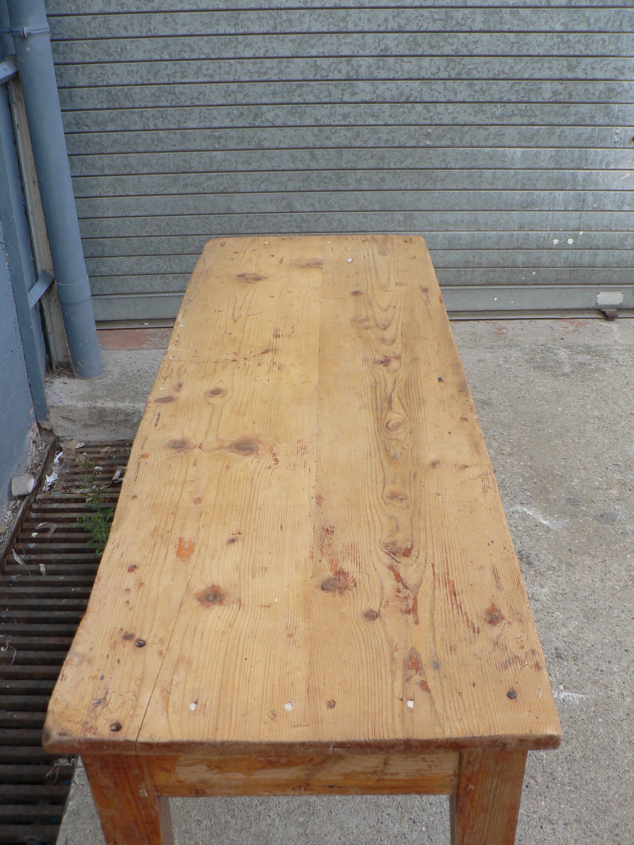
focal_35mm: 36
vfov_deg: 51.4
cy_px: 422
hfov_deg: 39.7
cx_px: 317
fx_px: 879
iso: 80
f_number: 2.8
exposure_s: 1/80
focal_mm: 6
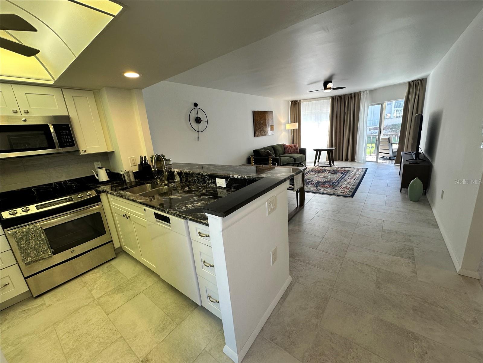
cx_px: 242
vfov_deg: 85.7
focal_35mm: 14
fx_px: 195
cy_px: 182
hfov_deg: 102.1
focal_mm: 2.22
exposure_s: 1/120
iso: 100
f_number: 2.2
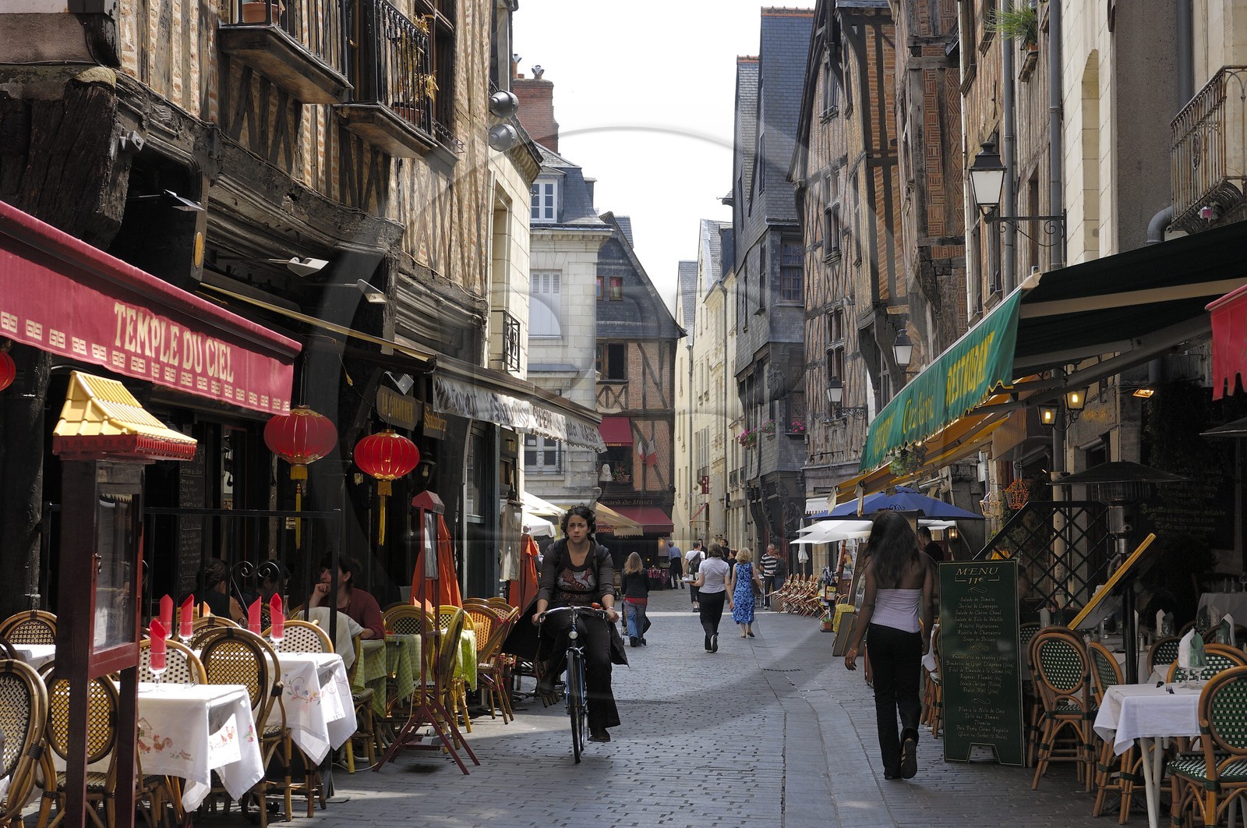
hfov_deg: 28.1
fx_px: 2490
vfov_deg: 18.9
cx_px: 624
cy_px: 414
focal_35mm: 72
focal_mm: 48
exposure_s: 1/160
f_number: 6.3
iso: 100
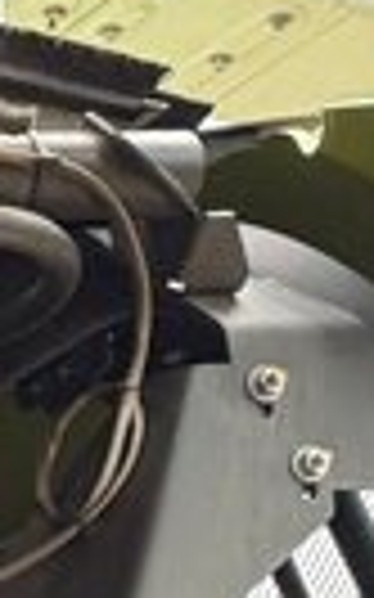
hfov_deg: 5.1
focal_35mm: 191
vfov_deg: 10.0
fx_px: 3118
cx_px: -1640
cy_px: 1259
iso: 200
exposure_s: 1/97
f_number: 1.78
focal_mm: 6.76
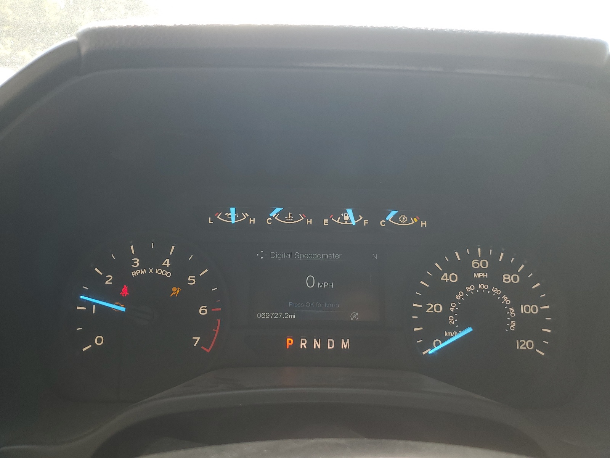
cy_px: 229
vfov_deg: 53.1
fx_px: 458
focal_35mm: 26
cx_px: 305
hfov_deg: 67.3
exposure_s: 1/213
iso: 50
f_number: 1.5
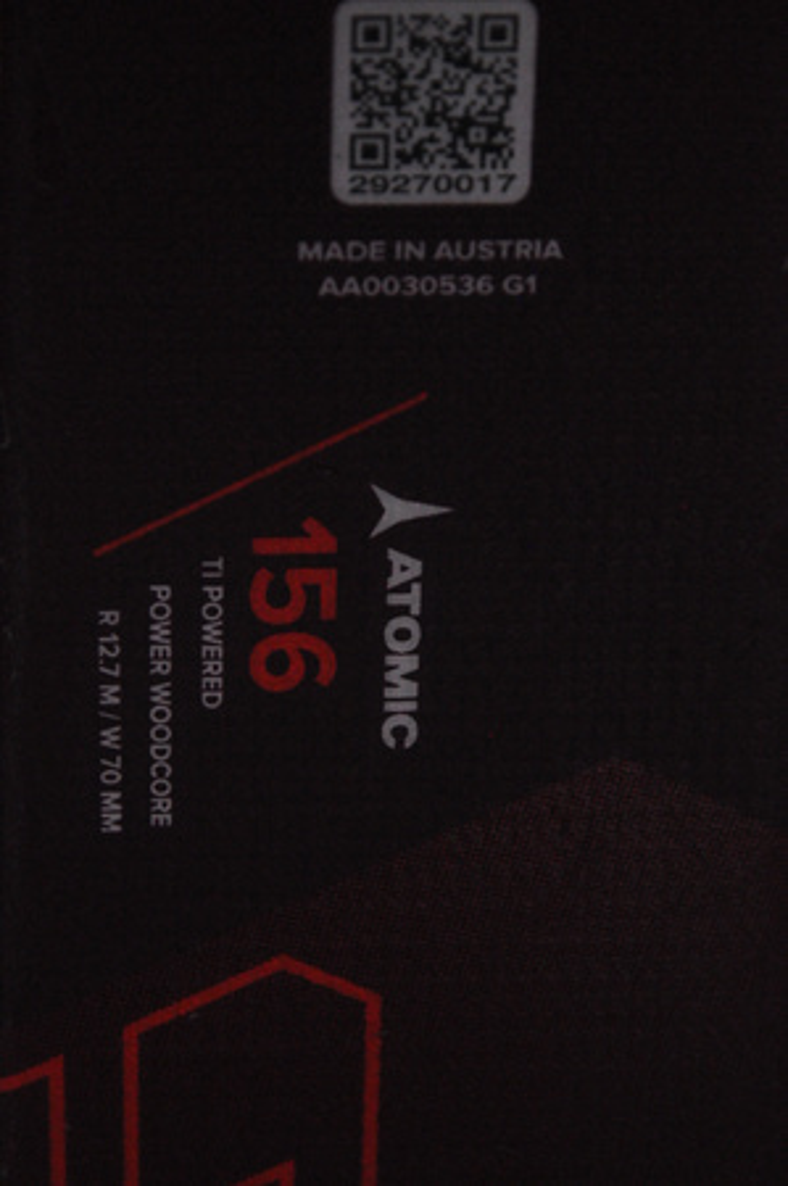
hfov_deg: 8.7
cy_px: 593
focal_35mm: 158
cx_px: 394
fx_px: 5183
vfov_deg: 13.1
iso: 3200
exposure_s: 1/125
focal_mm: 105
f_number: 9.5
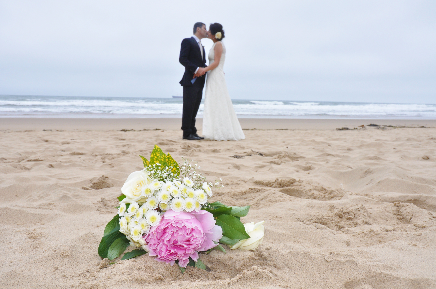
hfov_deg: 53.2
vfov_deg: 36.8
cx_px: 218
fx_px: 435
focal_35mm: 36
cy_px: 144
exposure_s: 1/100
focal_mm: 24
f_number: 11
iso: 250
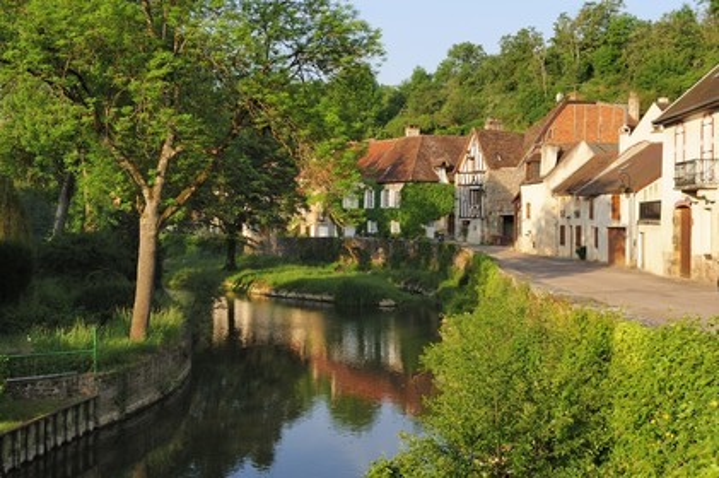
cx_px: 360
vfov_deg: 28.0
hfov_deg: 41.1
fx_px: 958
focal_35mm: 48
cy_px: 239
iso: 200
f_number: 9
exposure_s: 1/160
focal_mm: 48
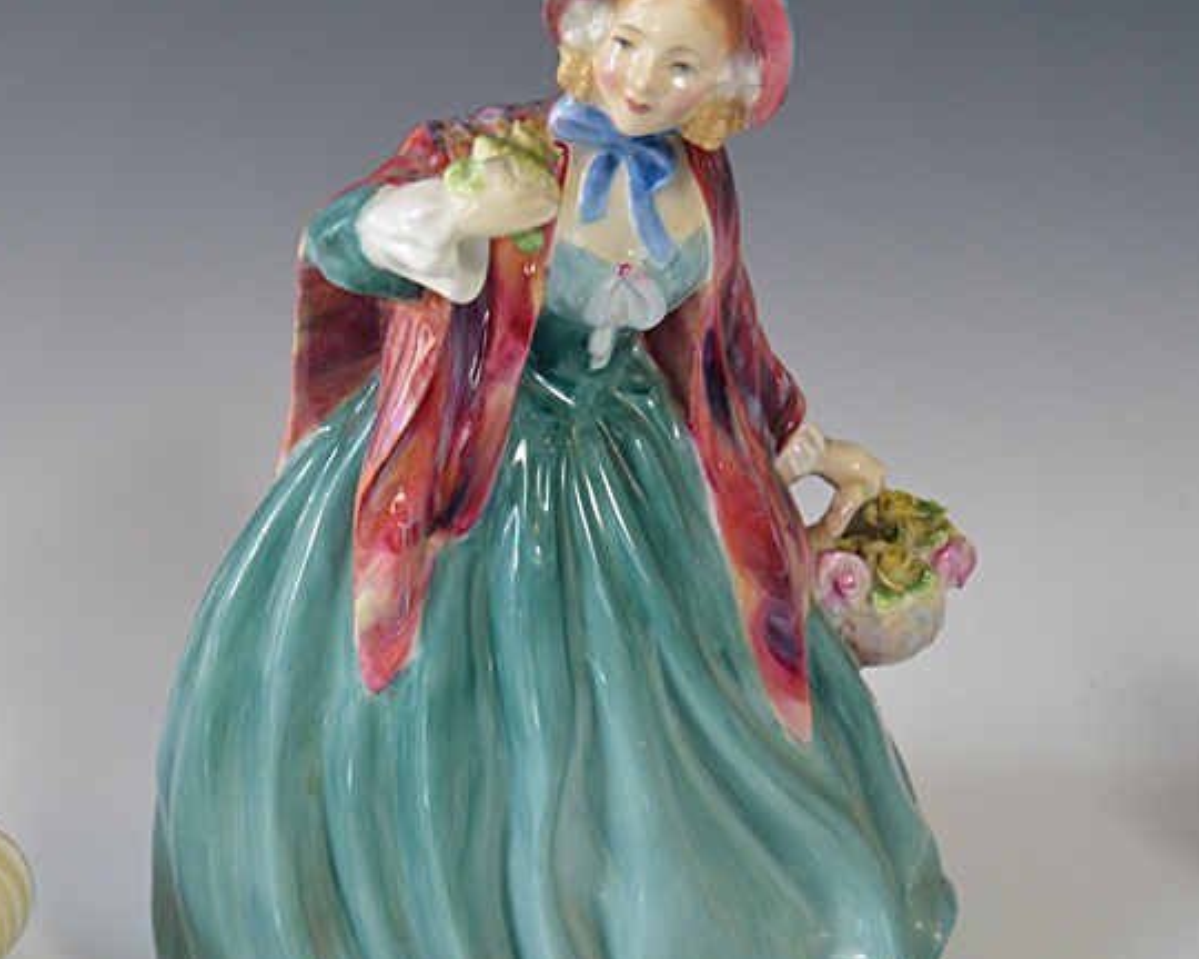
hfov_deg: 31.4
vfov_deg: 25.4
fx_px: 2124
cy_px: 521
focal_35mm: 60
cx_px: 442
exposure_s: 1/100
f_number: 5
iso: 400
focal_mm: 23
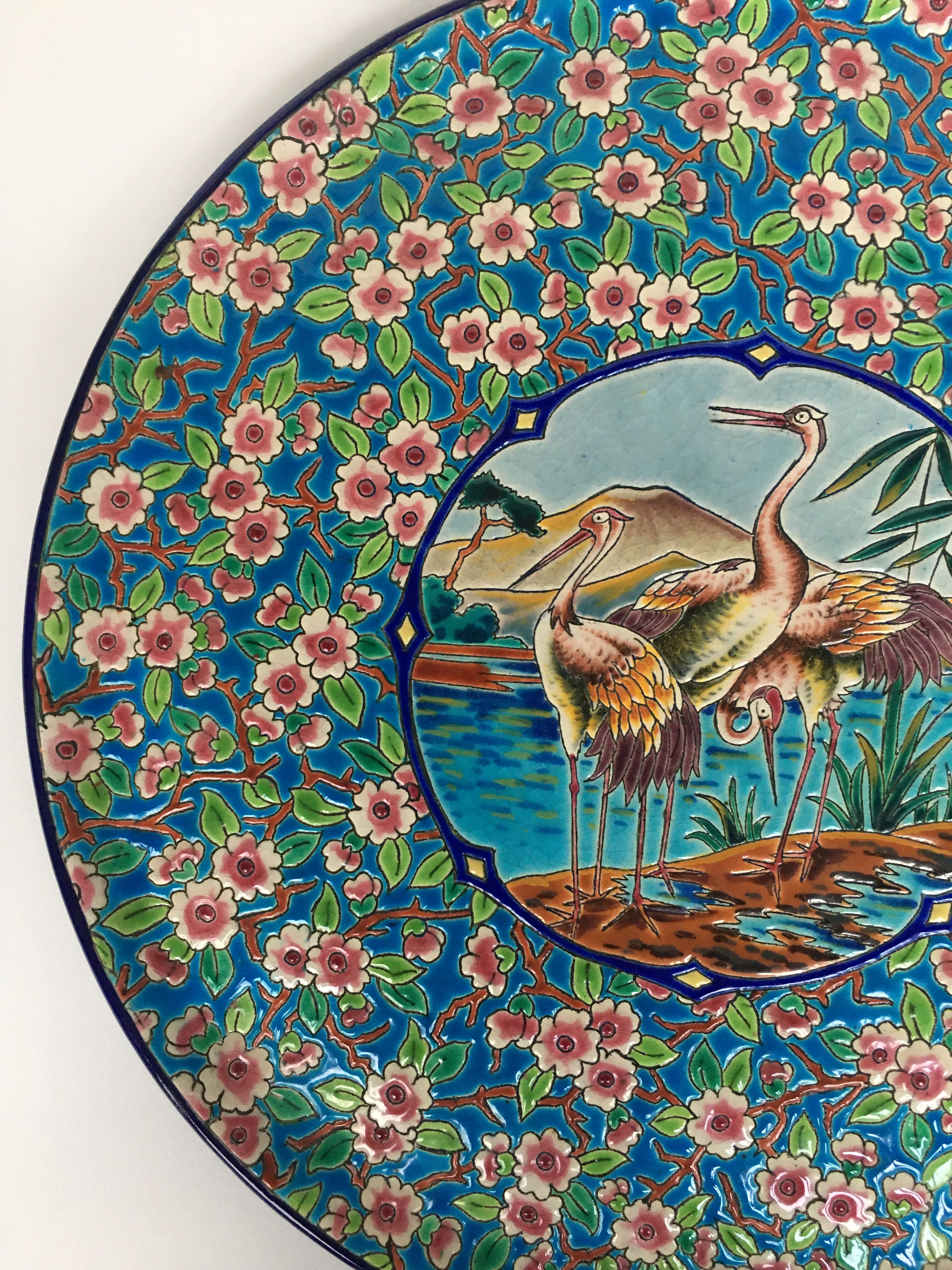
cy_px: 635
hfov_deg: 48.2
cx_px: 476
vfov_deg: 61.7
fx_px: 1063
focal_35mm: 29
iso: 100
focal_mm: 4.15
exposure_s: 1/17
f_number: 2.2
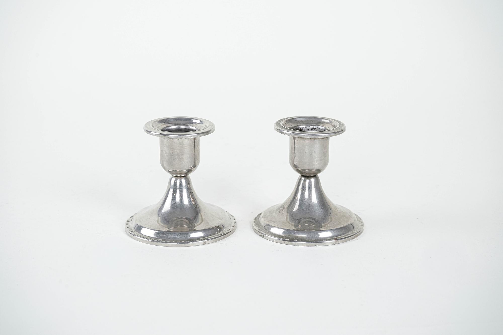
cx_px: 252
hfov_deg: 29.2
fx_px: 964
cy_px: 168
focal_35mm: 69
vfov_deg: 19.7
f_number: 10
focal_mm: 69
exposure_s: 1/80
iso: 2500
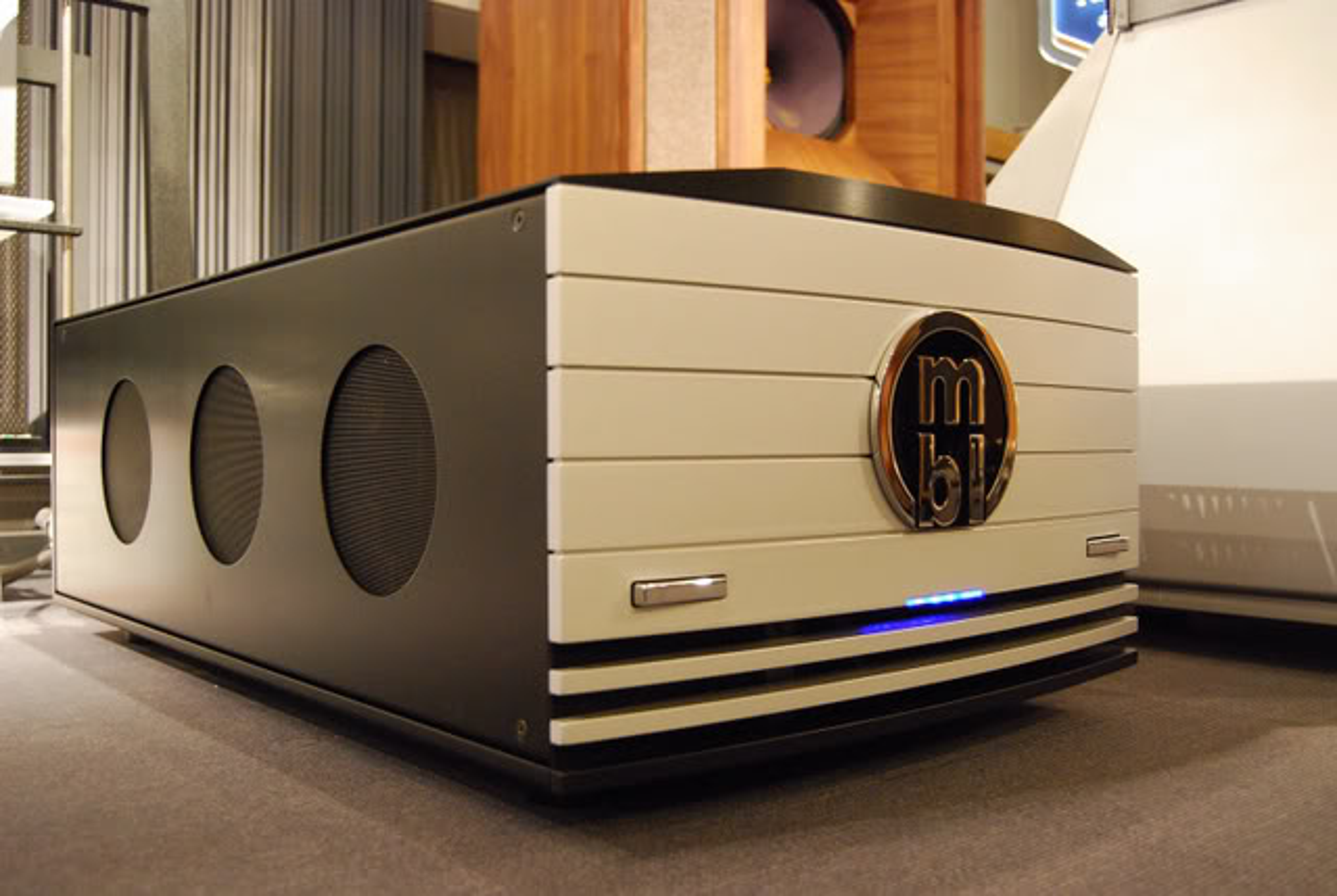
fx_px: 1283
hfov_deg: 55.0
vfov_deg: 38.5
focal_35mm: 34
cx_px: 668
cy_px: 448
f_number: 3.8
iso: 1600
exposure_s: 1/10
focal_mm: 23
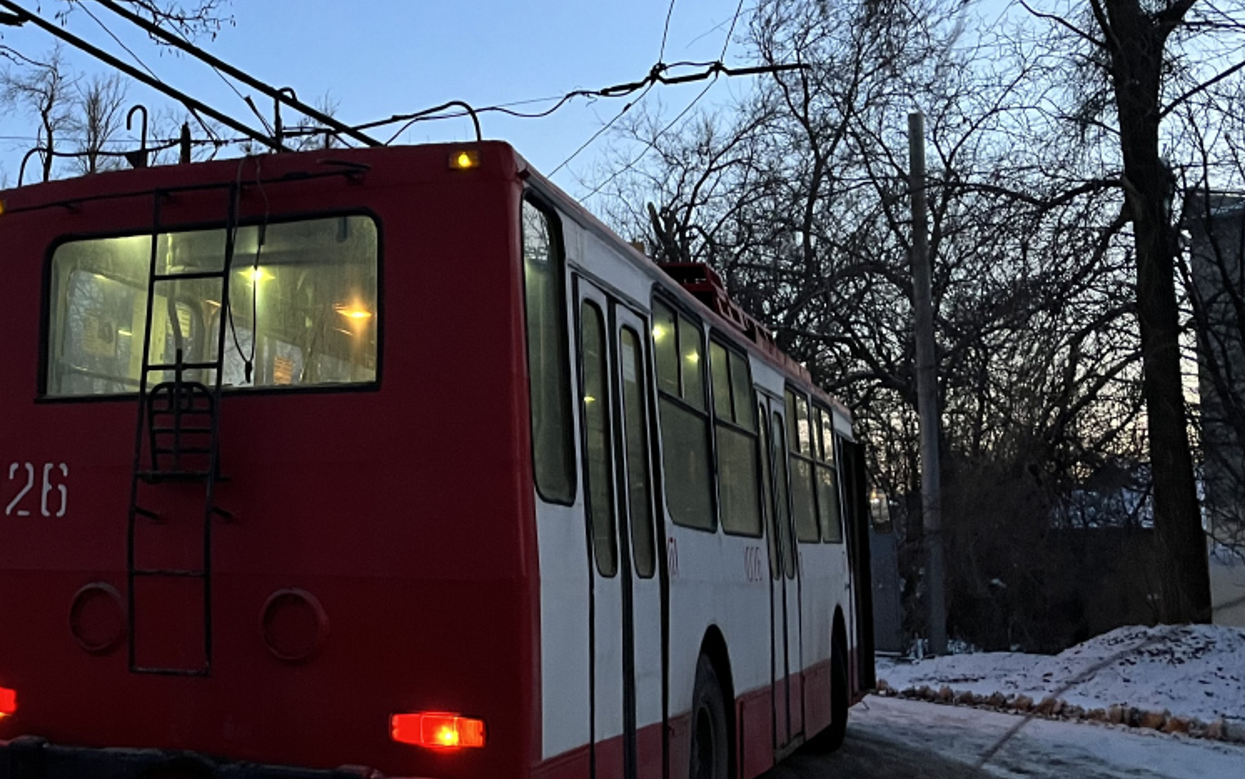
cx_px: 209
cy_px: 344
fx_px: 1629
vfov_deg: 26.9
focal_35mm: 48
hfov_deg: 39.8
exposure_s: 1/25
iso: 500
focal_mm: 5.1
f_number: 1.6
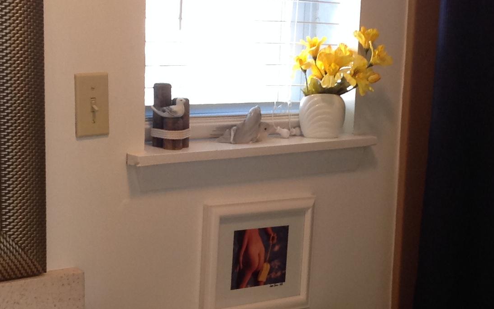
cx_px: 311
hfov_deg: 23.5
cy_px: 219
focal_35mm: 88
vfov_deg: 14.8
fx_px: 1185
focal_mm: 4.28
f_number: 2.4
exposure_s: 1/15
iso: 100
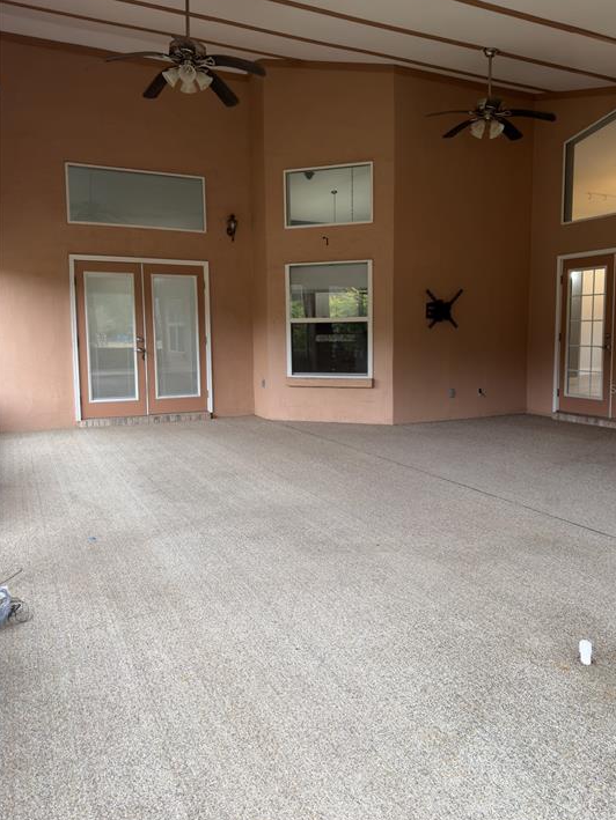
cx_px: 329
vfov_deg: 67.2
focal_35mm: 26
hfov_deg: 53.0
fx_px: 617
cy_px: 389
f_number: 1.78
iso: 160
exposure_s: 1/60
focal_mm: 6.76
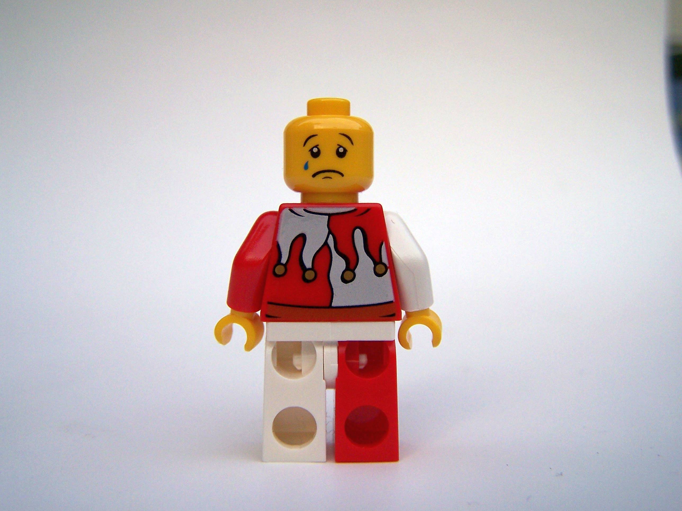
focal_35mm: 38
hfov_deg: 49.0
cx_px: 341
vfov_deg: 37.7
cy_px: 256
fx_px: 749
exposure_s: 1/125
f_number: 2.8
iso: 80
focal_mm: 6.3
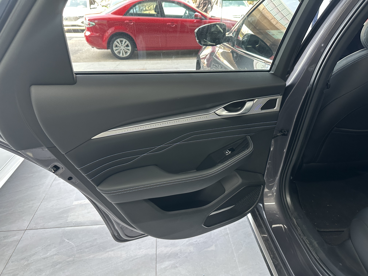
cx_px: 184
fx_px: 255
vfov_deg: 56.8
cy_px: 138
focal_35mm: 24
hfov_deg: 71.6
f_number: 1.78
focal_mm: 6.86
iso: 250
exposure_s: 1/63
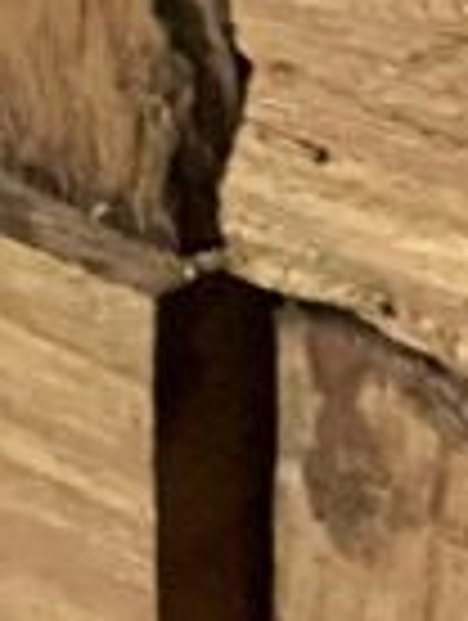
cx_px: -238
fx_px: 7997
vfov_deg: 4.4
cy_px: 454
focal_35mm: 445
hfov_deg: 3.3
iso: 1600
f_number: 2.8
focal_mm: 9
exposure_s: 1/25
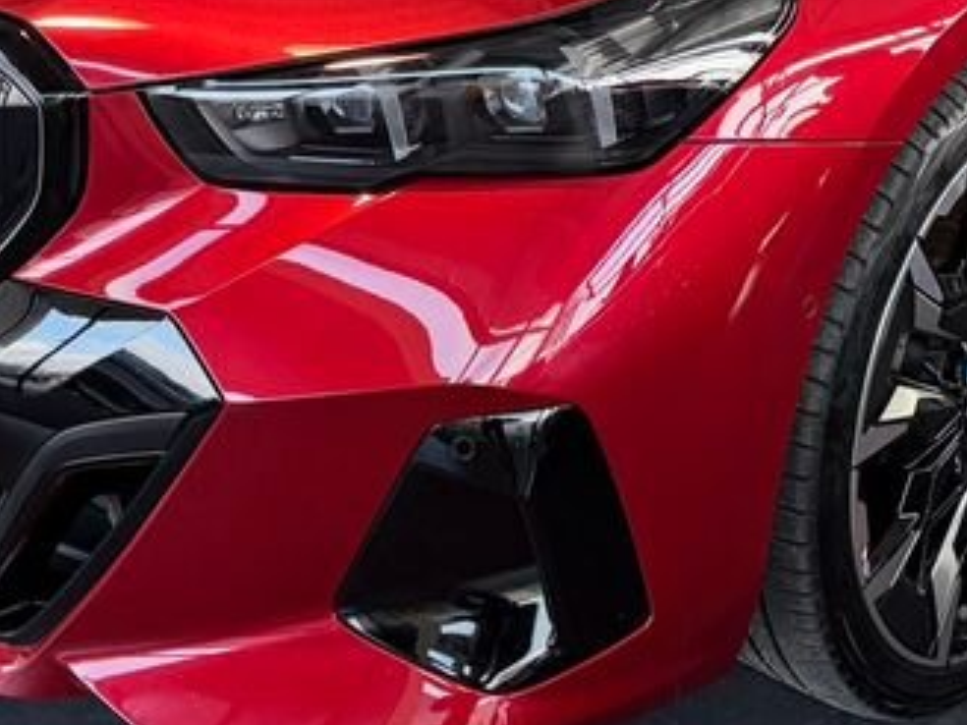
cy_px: -307
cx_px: 749
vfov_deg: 17.9
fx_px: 2095
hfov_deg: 25.6
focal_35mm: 75
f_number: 1.78
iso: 320
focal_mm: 6.76
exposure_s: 1/100
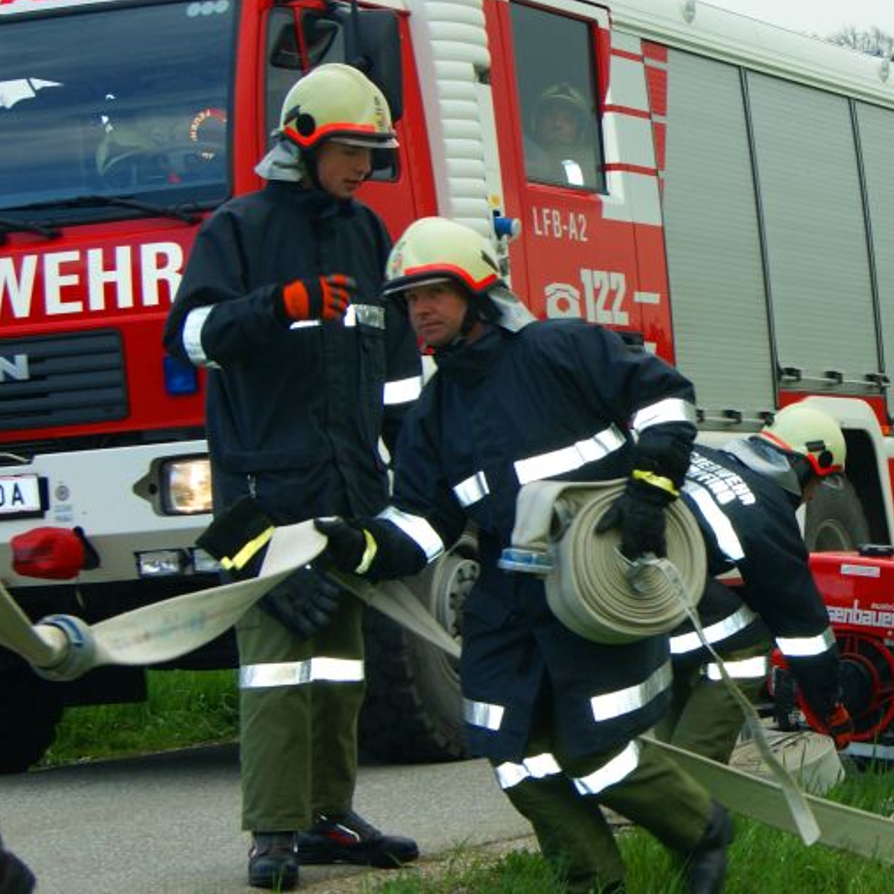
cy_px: 416
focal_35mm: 114
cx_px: 968
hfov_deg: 14.9
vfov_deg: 15.3
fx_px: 3333
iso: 100
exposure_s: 1/160
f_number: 7.1
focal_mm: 35
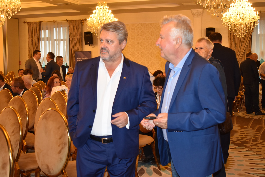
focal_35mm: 51
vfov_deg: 26.5
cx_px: 132
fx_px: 375
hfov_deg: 38.9
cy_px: 88
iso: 900
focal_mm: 34
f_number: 4.5
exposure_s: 1/60
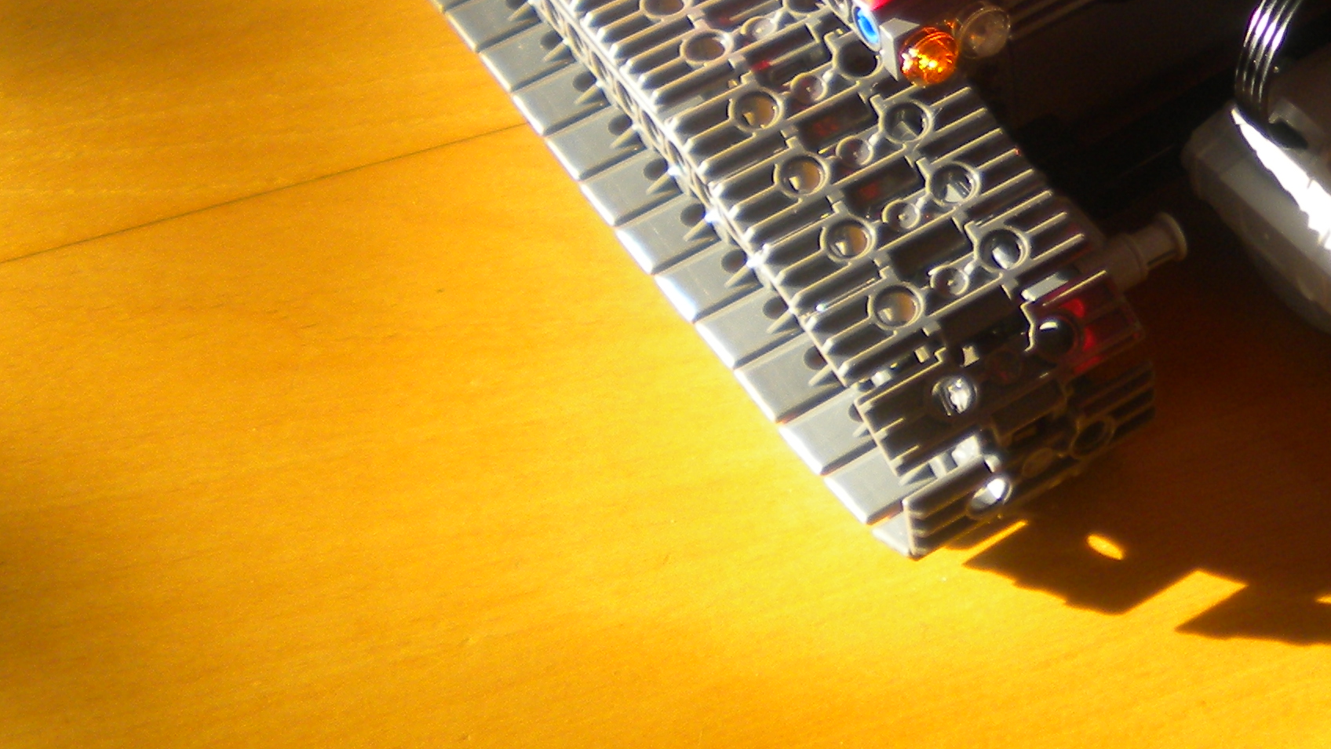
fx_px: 2894
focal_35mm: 82
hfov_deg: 24.5
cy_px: -174
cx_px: 1388
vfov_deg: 14.2
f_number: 3.1
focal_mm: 6.3
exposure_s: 1/148
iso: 80
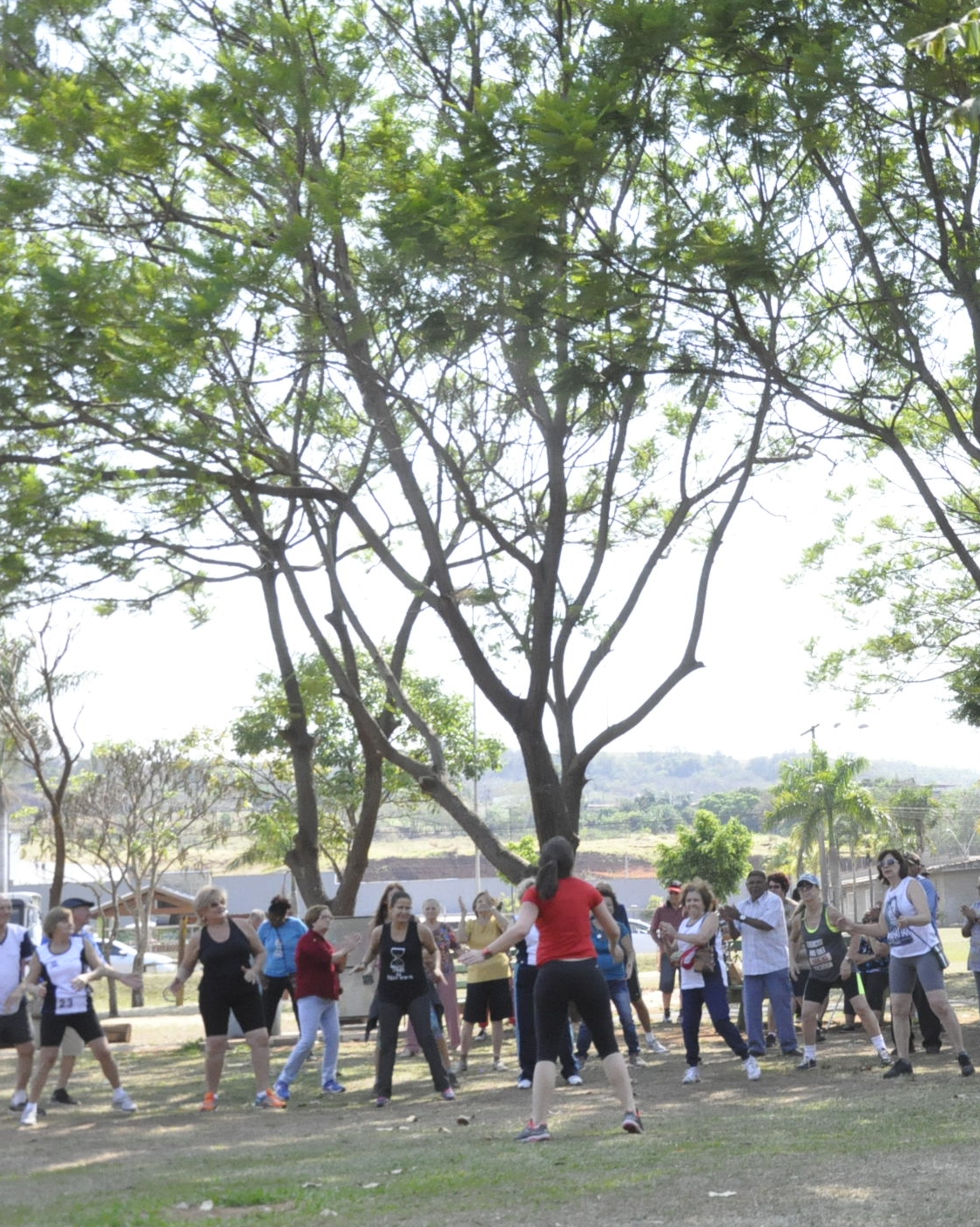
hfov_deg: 24.9
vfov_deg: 31.5
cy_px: 617
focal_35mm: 60
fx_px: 2176
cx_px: 796
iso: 3200
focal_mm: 28
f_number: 5.6
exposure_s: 1/4000
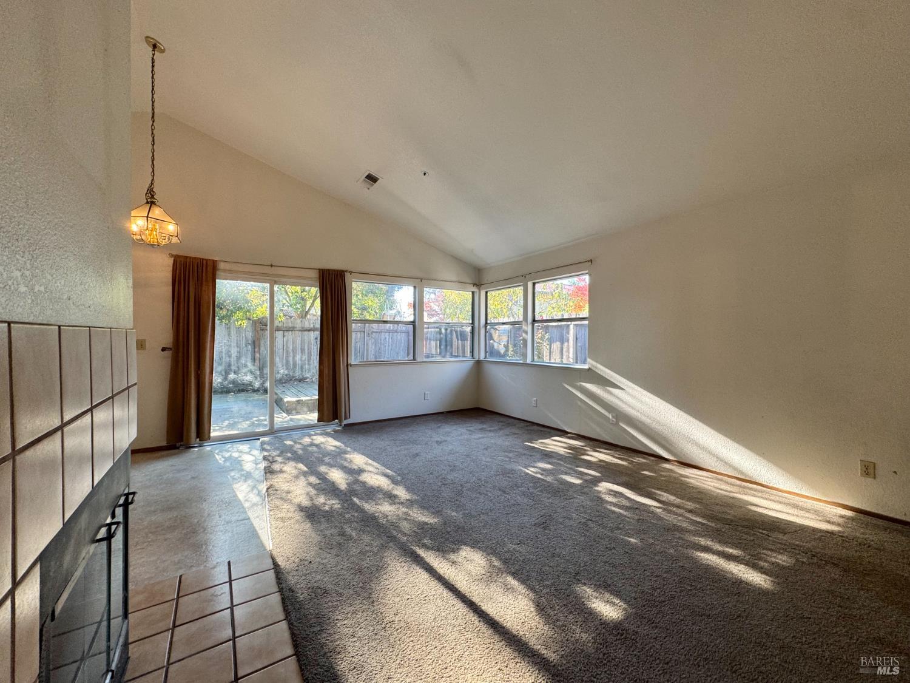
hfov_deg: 102.1
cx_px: 455
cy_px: 342
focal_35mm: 14
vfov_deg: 85.7
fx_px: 368
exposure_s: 1/120
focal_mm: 2.22
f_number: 2.2
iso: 125
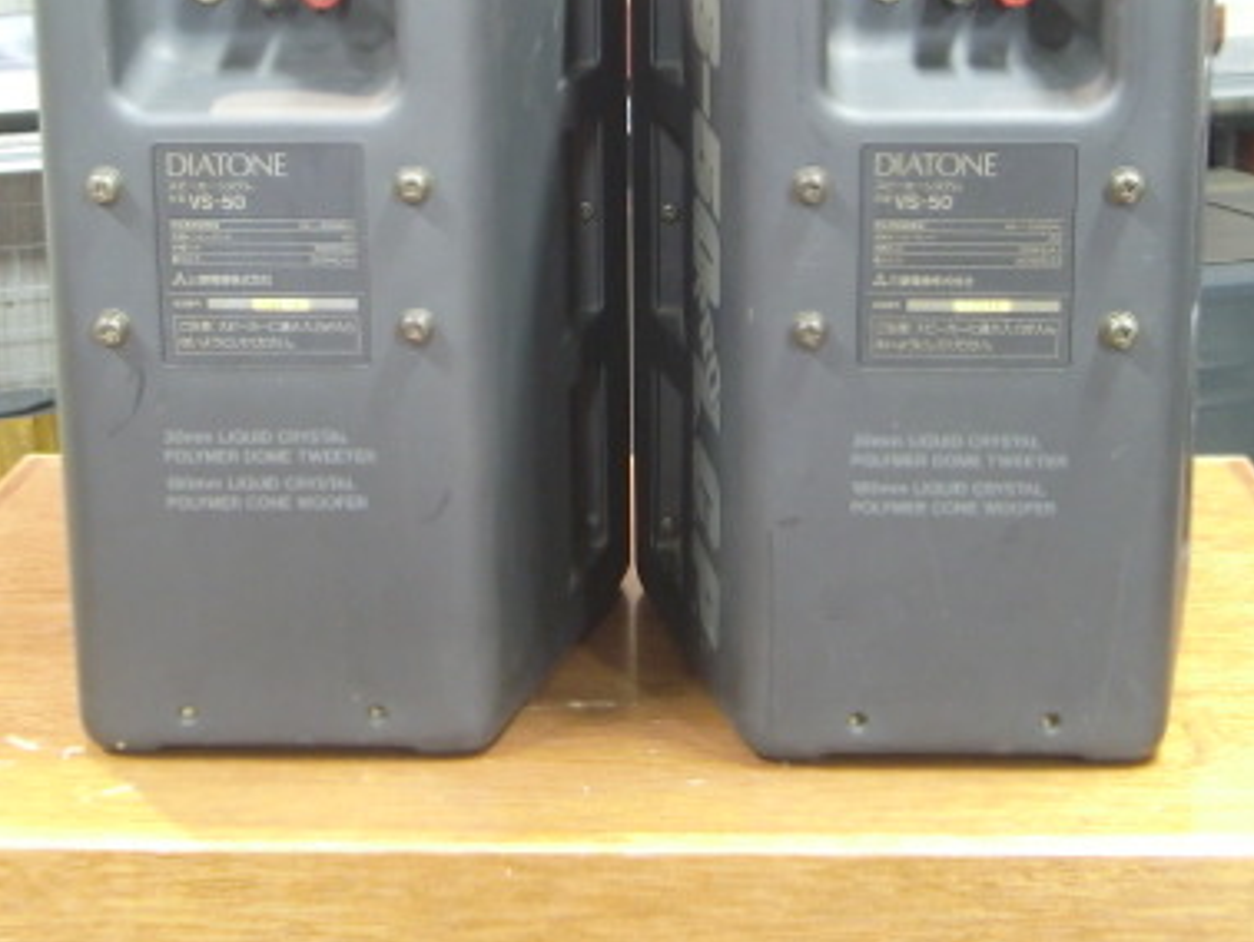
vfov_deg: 22.1
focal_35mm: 66
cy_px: 229
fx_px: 2392
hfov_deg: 29.4
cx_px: 634
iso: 200
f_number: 3
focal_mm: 6.9
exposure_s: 1/2
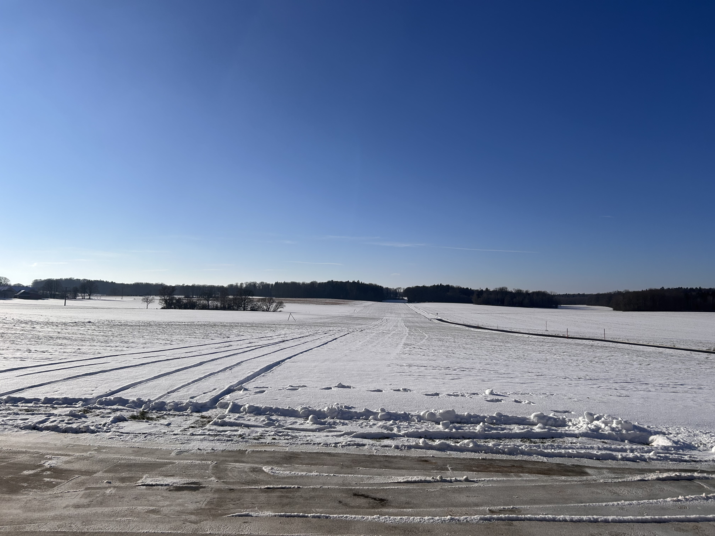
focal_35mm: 26
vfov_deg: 53.1
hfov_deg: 67.3
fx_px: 537
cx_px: 358
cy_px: 268
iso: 50
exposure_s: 1/11364
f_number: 1.5
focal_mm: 5.7
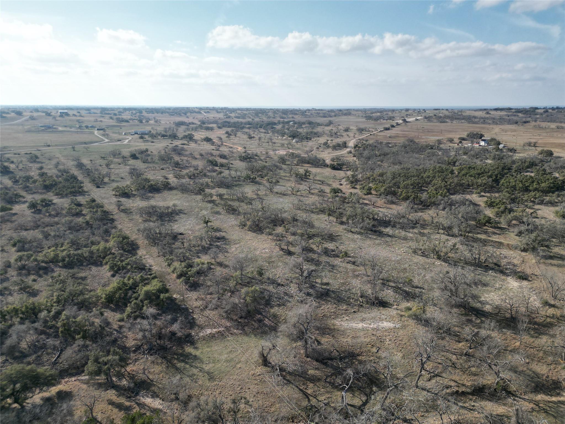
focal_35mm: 24
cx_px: 282
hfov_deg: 71.6
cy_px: 212
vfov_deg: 56.8
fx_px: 392
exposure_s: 1/3200
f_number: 1.7
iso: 140
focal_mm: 6.72
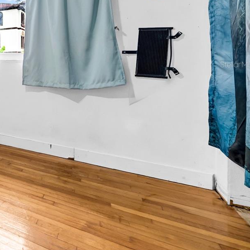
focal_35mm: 27
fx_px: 221
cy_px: 64
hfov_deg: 37.2
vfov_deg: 56.3
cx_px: -74
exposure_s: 1/30
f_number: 4.5
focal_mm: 12
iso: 800
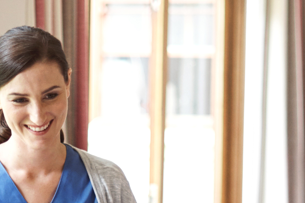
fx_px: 1907
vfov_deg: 6.0
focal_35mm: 225
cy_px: 354
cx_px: 128
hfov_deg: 9.1
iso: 500
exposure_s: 1/1000
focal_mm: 50
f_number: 1.6
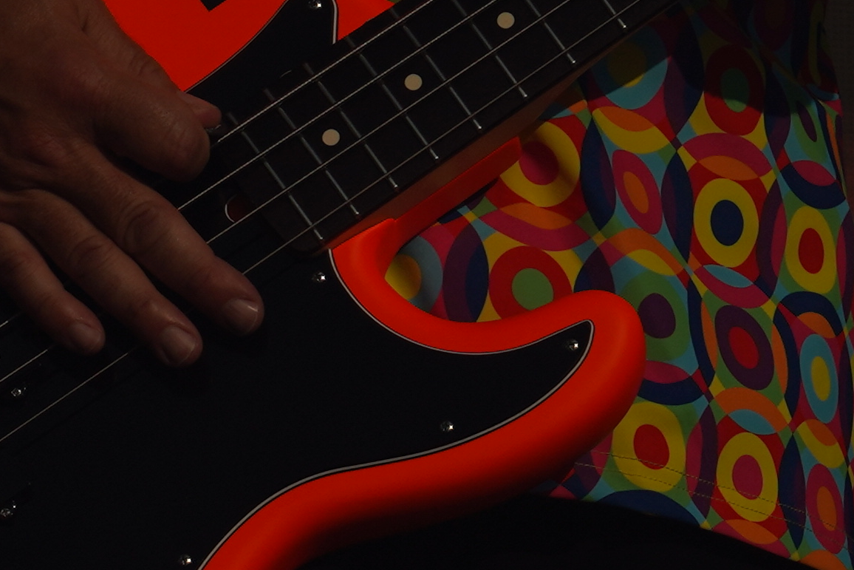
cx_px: 706
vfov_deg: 2.5
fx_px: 12929
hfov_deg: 3.8
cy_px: 55
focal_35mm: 545
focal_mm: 105
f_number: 9
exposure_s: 1/2500
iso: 100
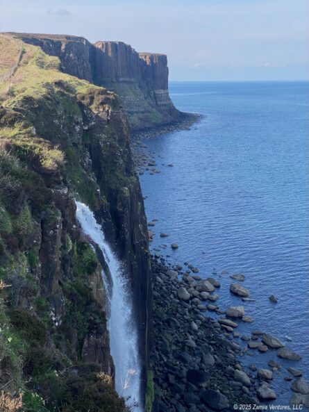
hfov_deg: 28.0
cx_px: 154
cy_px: 206
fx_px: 619
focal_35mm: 52
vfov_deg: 36.8
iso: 20
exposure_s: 1/940
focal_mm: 6
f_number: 2
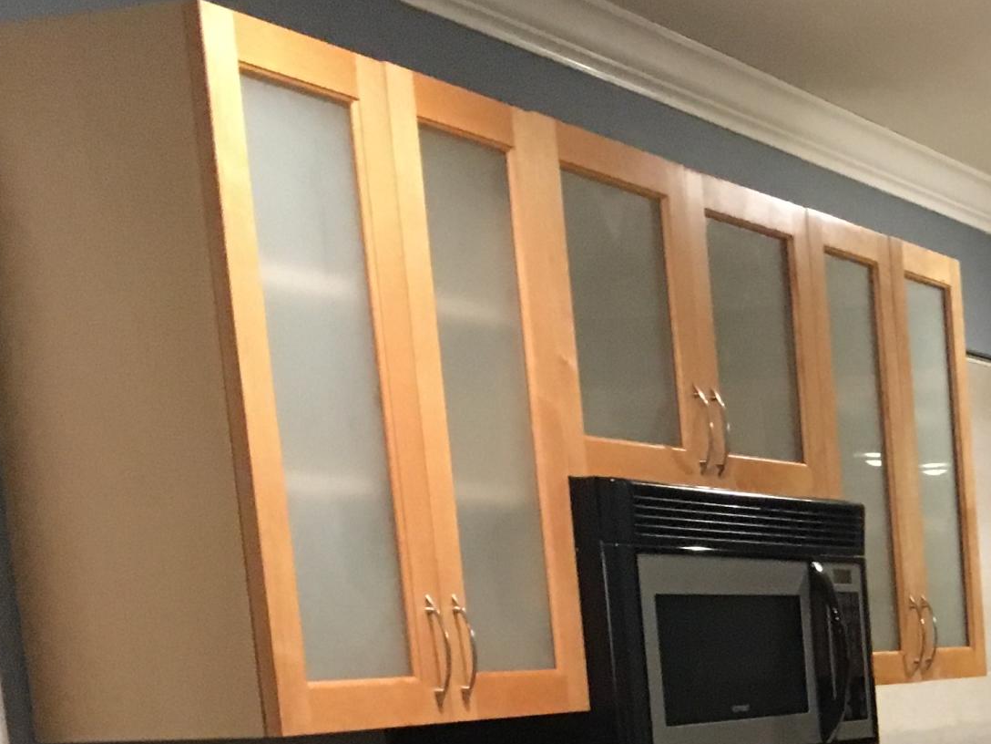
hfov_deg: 21.6
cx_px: 1352
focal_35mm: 80
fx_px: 2290
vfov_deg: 17.3
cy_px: 981
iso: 200
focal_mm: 4.15
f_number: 2.2
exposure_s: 1/20
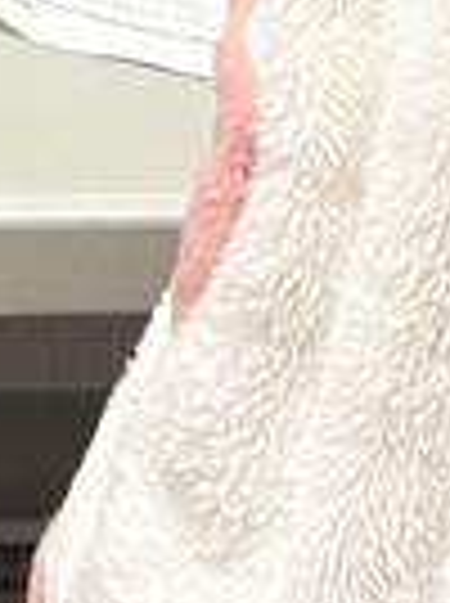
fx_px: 3460
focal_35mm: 199
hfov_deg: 7.4
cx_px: 72
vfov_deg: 8.8
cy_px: -950
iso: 100
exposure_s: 1/60
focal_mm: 5.7
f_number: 1.5
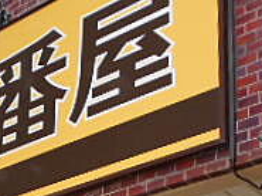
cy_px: 330
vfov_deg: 13.1
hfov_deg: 18.4
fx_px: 786
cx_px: -4
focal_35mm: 104
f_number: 3.4
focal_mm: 5.1
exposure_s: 1/80
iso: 80
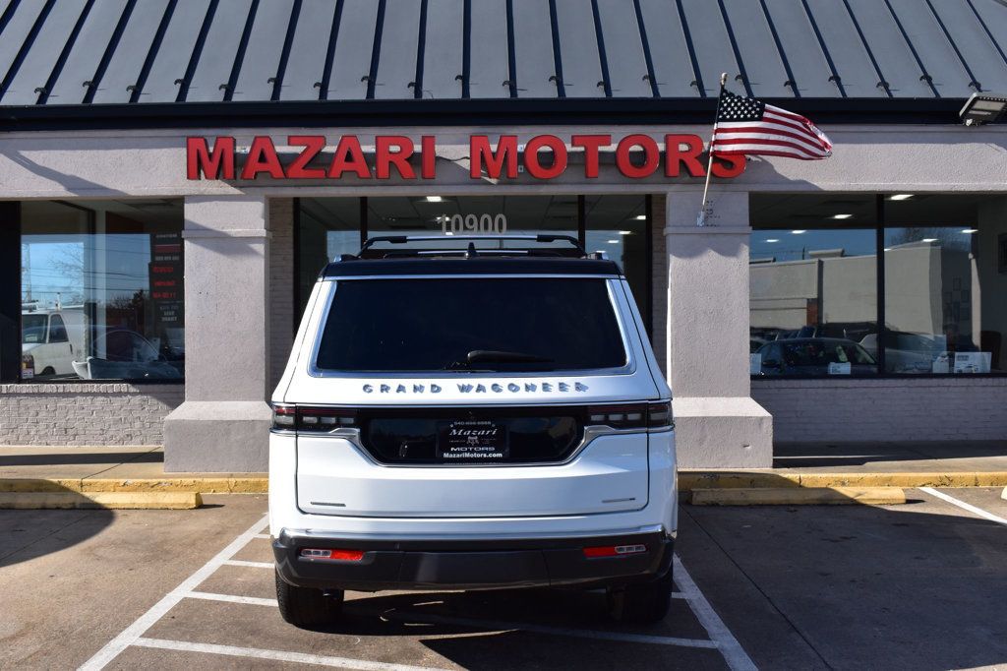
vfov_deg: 34.2
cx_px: 504
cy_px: 336
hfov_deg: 49.6
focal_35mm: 39
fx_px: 1091
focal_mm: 26
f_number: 11
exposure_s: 1/500
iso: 400
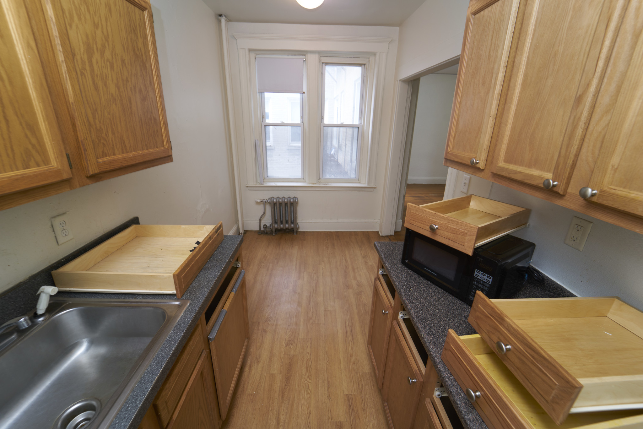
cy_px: 214
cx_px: 322
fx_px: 250
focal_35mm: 14
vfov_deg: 81.2
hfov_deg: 104.2
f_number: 7.1
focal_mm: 14
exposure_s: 1/4
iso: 250
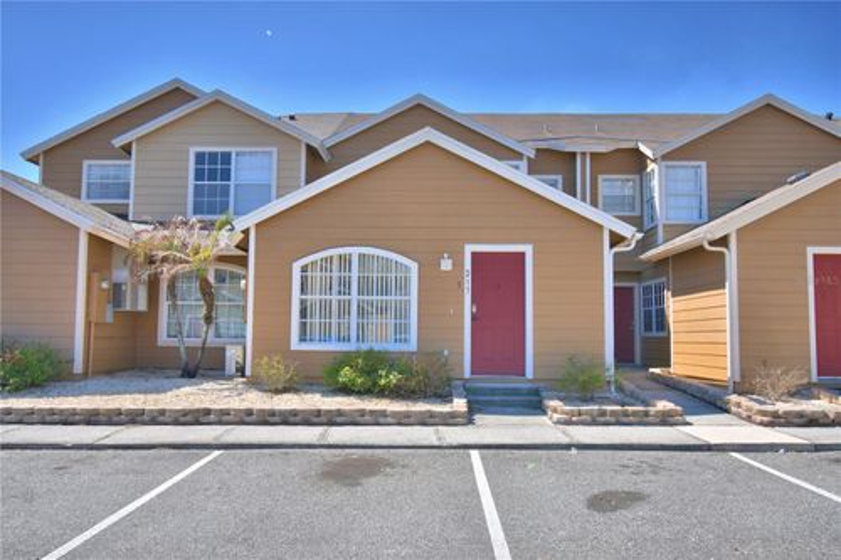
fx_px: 701
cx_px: 420
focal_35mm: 30
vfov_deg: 43.6
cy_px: 280
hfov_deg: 61.9
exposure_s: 1/500
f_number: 5.6
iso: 100
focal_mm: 20
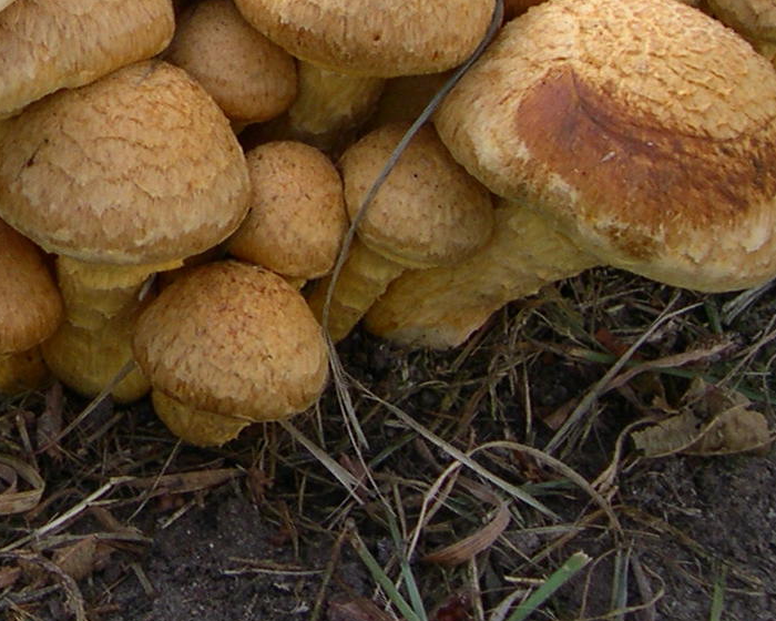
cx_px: 115
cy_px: -67
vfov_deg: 15.3
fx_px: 2251
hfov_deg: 19.3
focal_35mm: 98
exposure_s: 1/134
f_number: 2.8
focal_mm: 8
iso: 100
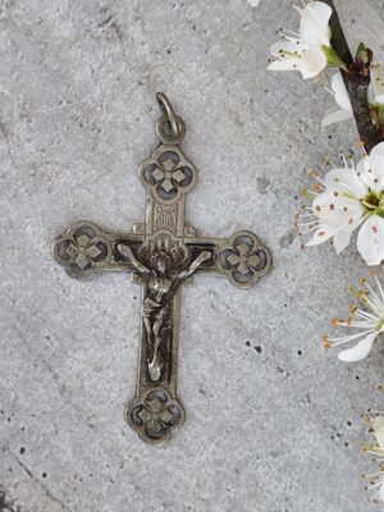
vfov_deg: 21.1
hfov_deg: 15.9
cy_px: 256
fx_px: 1376
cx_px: 192
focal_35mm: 93
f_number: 1.65
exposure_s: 1/100
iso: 80
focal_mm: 6.19
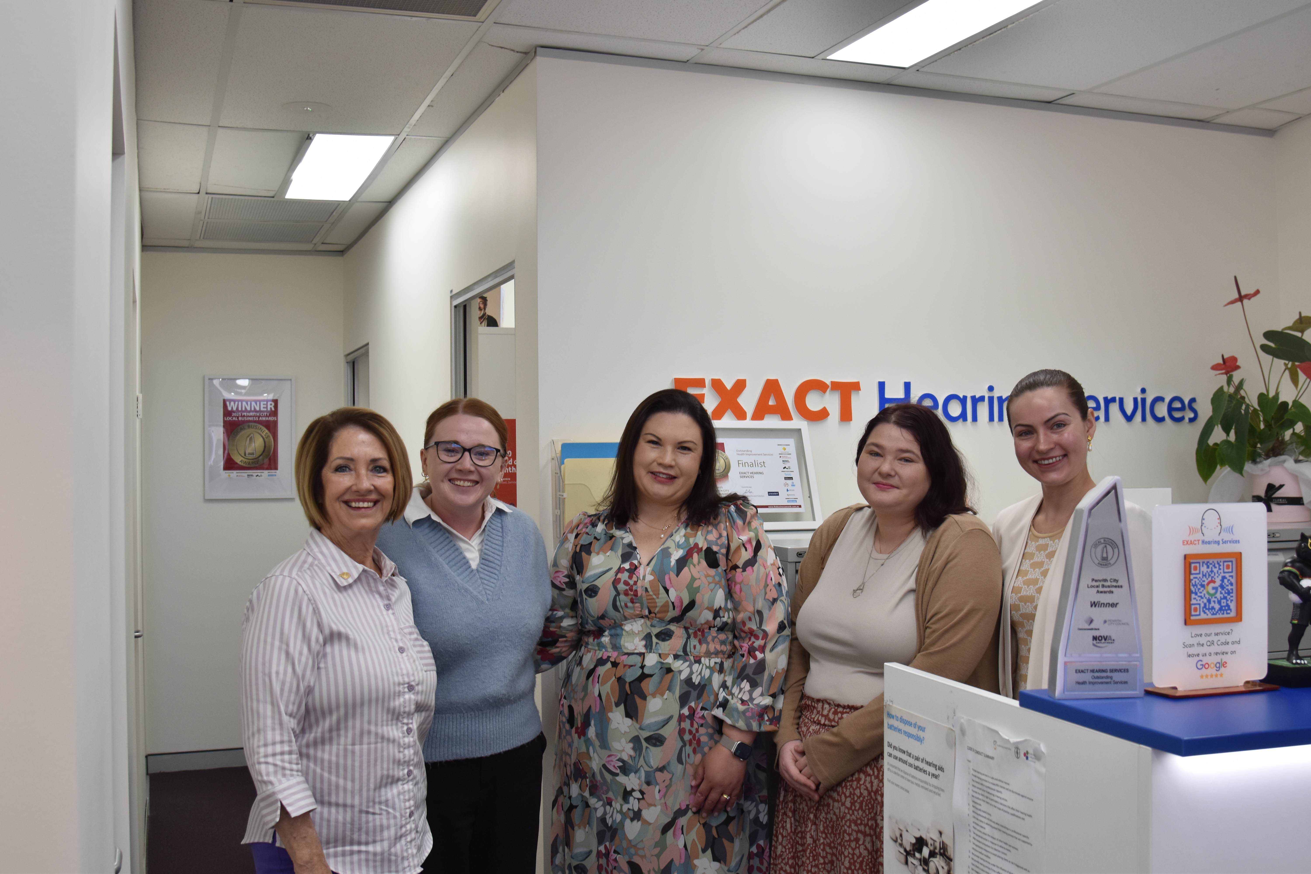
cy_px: 437
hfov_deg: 53.1
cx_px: 656
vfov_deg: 36.9
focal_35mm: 36
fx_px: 1311
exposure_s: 1/125
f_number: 5.6
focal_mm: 24
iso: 400
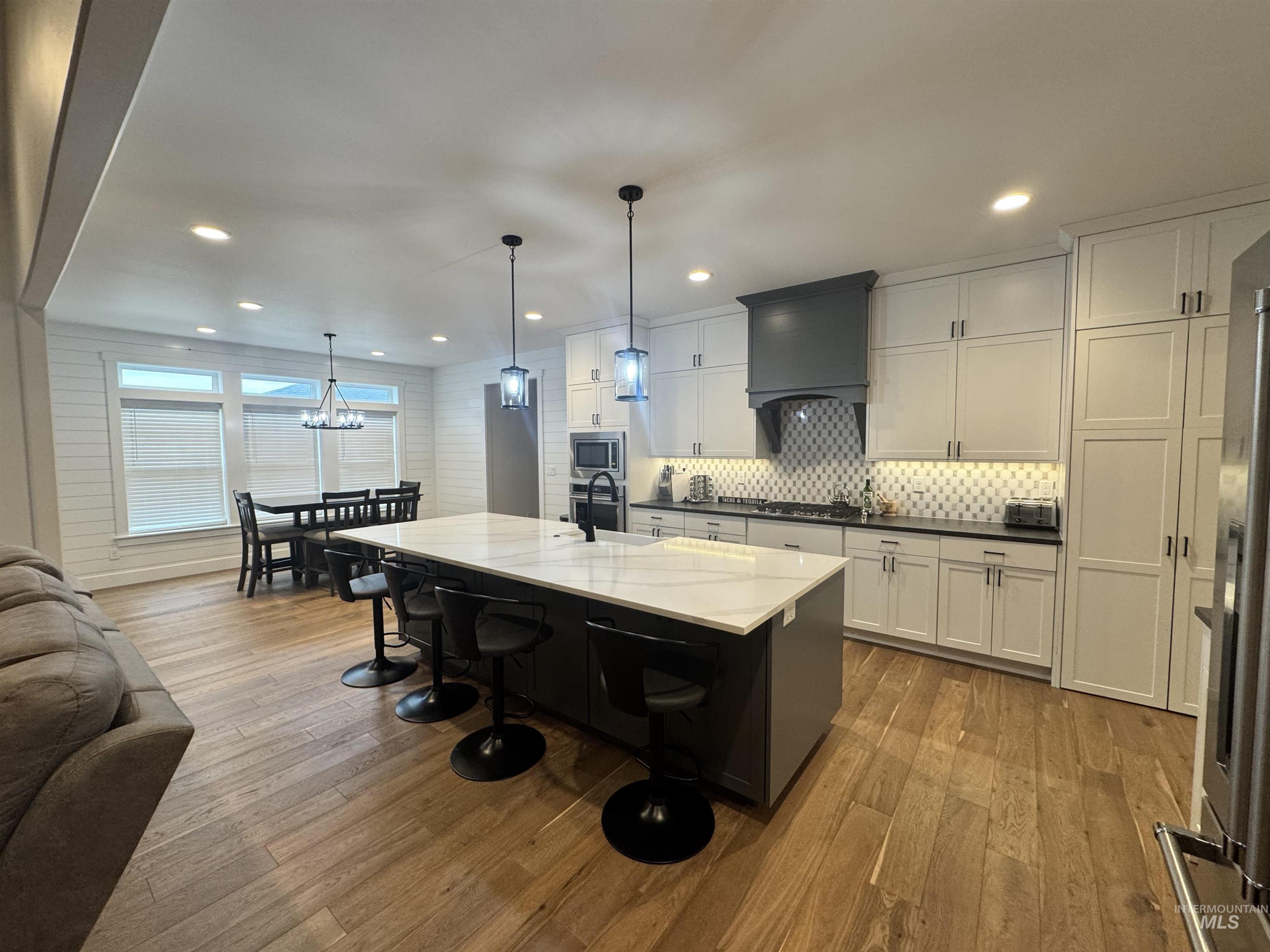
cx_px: 635
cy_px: 476
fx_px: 514
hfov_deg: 102.1
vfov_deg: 85.7
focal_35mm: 14
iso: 200
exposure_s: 1/120
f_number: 2.2
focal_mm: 2.22
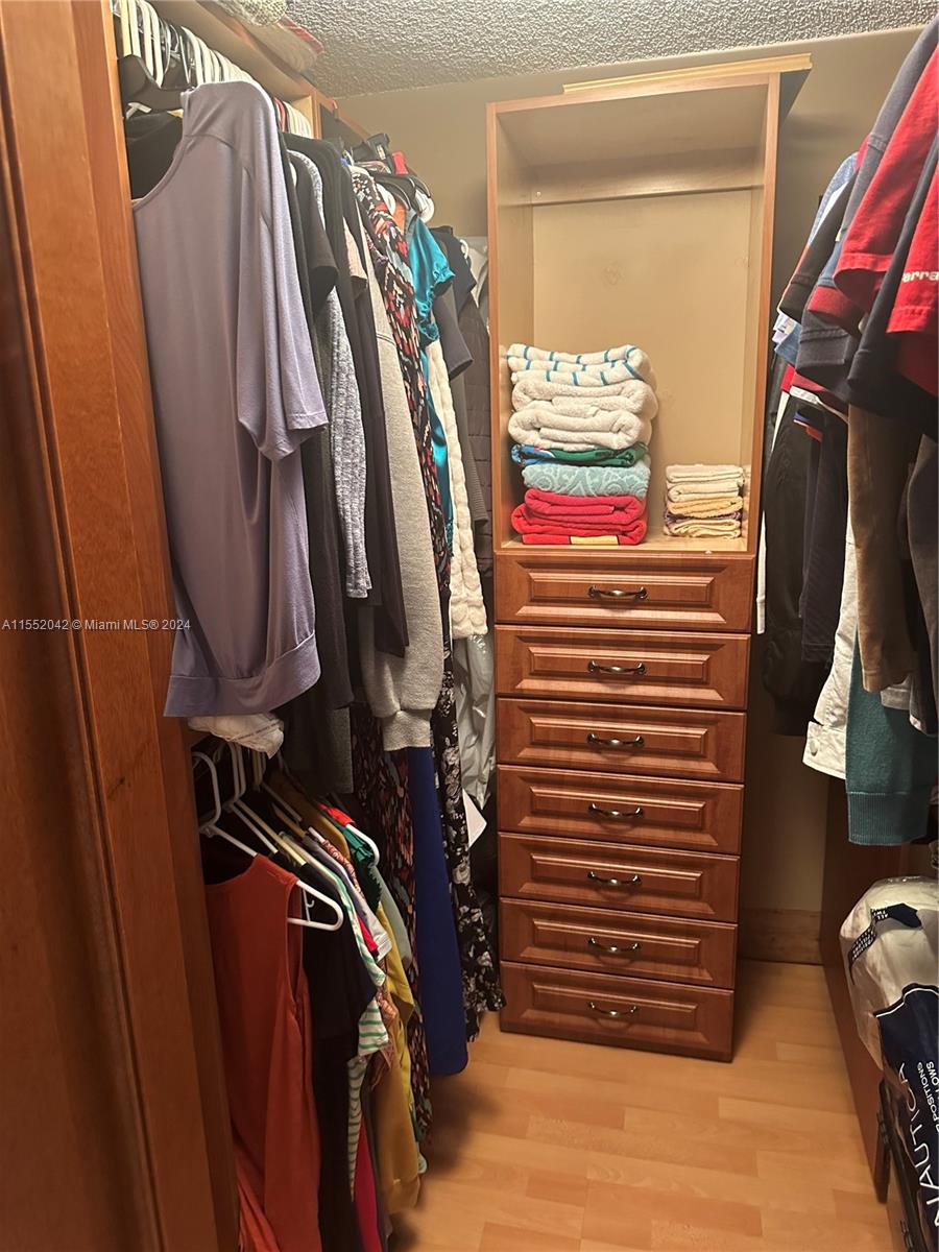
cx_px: 470
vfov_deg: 71.6
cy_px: 626
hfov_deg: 56.8
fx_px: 868
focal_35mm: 24
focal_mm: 6.86
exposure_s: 1/40
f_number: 1.78
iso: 640
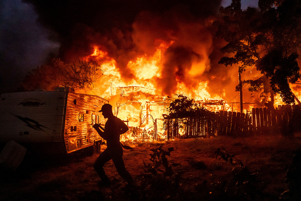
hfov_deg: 62.8
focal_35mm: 30
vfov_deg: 44.2
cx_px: 150
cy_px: 100
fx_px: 247
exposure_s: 1/6000
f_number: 4.8
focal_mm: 29.5
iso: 6400
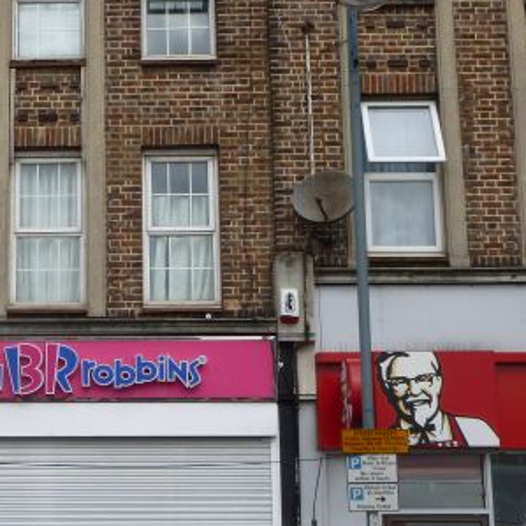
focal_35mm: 71
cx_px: 51
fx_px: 1221
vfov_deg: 24.3
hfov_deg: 23.7
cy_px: 320
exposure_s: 1/640
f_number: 3.4
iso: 100
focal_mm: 5.4
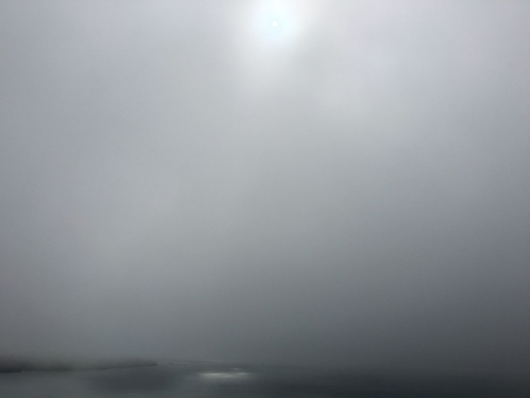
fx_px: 444
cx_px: 265
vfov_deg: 48.2
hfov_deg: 61.7
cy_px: 199
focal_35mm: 29
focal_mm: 4.15
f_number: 2.2
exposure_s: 1/8547
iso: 25
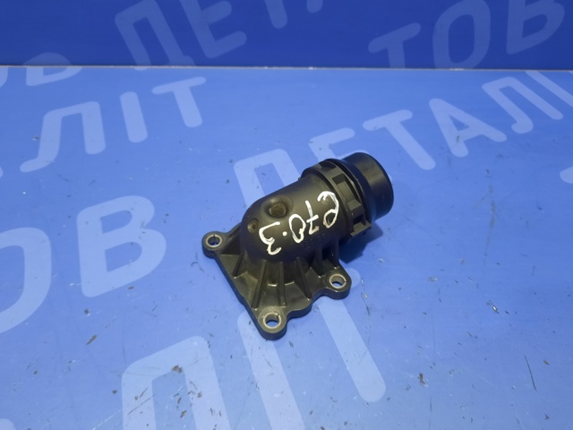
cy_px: 215
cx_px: 286
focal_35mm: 25
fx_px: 414
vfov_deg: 54.9
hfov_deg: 69.4
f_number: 2
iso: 320
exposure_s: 1/25
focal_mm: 4.6
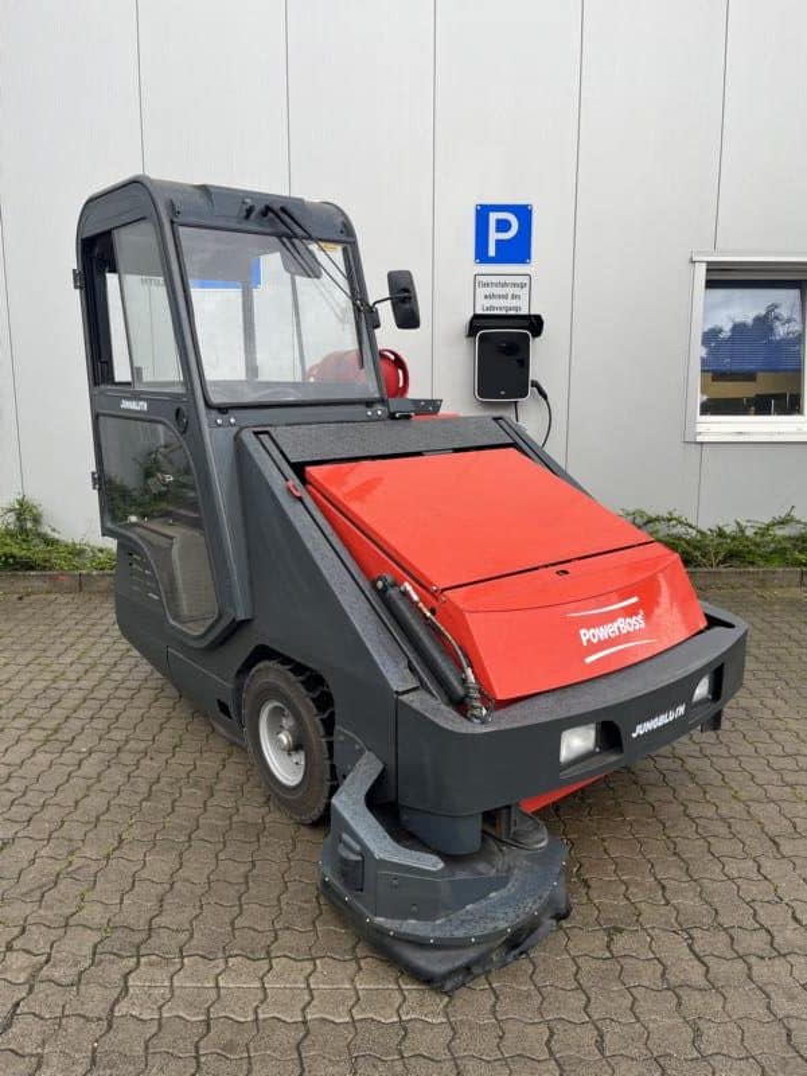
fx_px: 808
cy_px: 538
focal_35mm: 26
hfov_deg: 53.1
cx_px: 404
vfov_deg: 67.3
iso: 40
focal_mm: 5.1
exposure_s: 1/236
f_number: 1.6
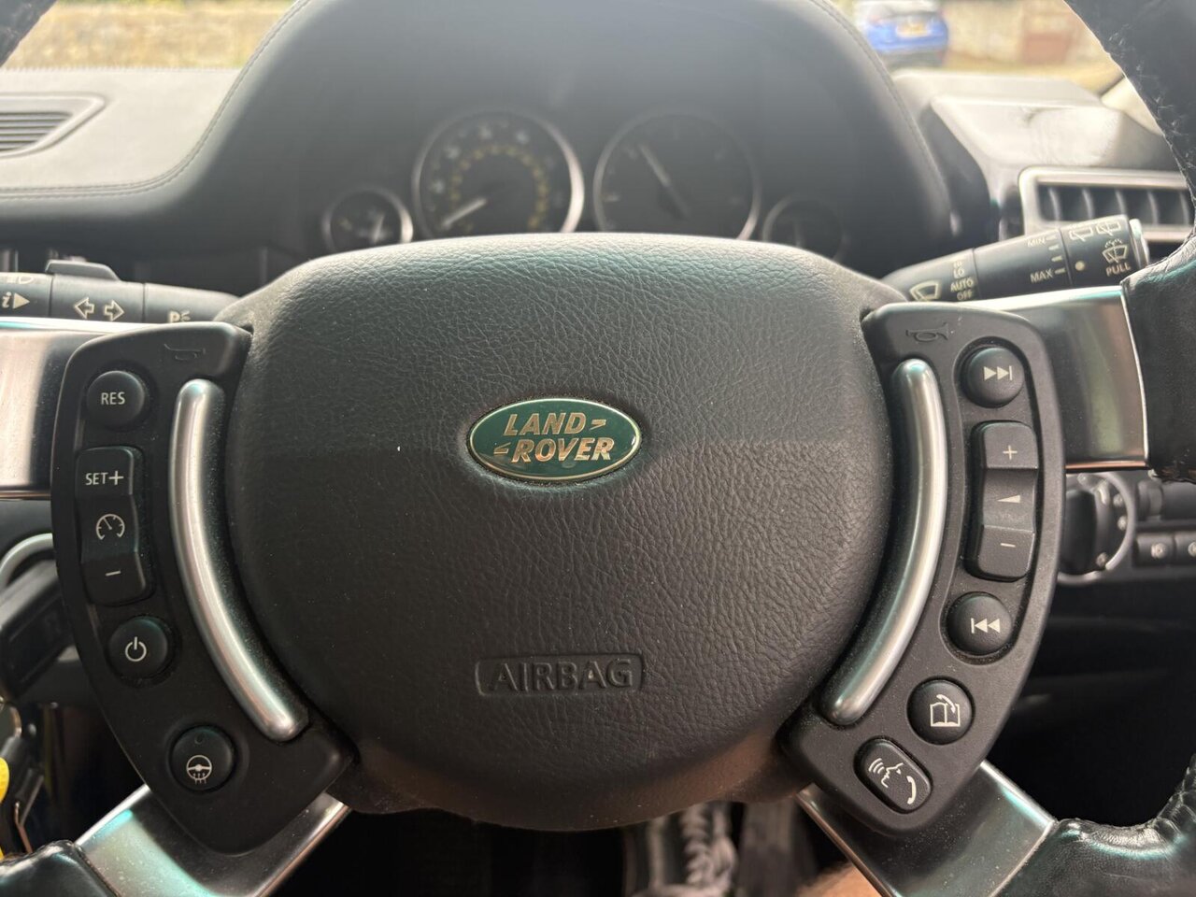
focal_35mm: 26
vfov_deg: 53.1
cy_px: 448
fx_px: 898
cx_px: 598
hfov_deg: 67.3
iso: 125
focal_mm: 5.96
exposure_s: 1/128
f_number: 1.6
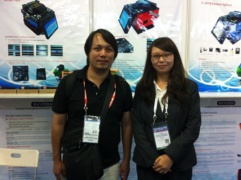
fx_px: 243
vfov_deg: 40.6
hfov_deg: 52.7
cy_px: 90
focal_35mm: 35
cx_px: 120
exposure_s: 1/15
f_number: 2.8
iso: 100
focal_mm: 3.85
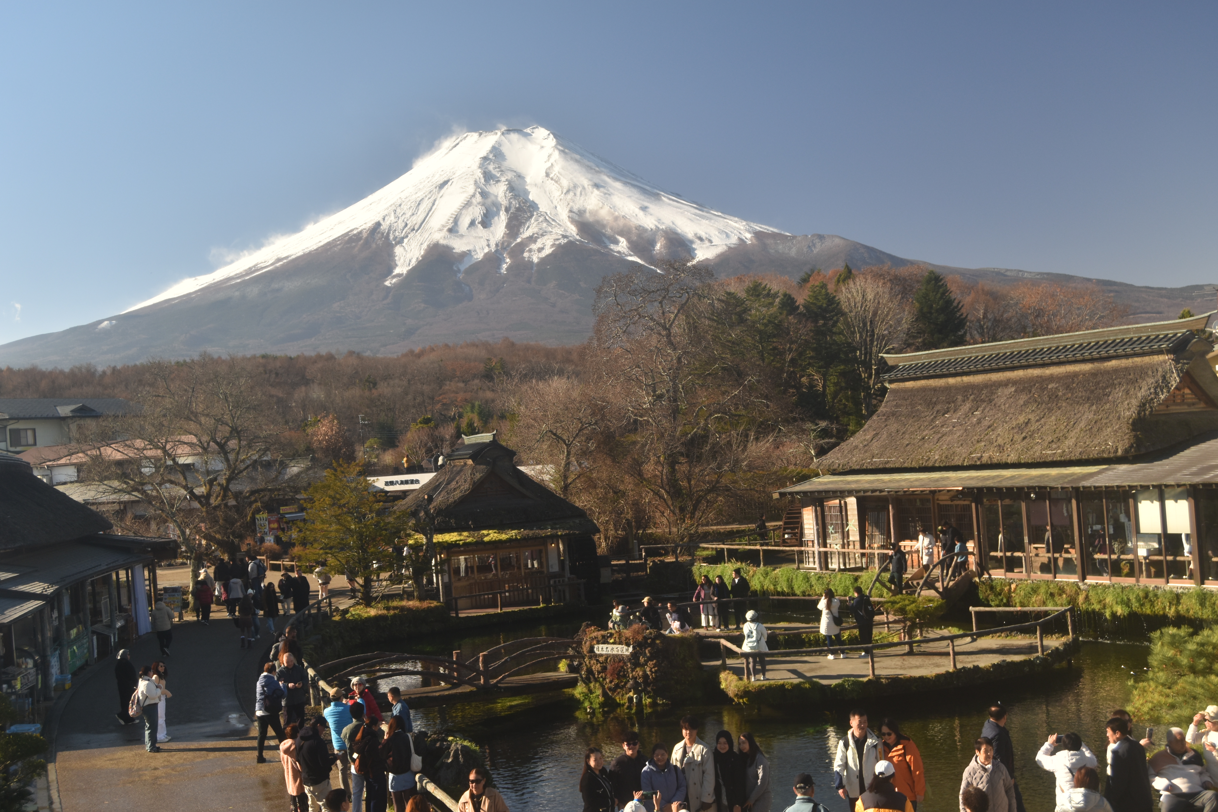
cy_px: 406
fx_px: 1573
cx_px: 609
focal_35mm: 46
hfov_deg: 42.3
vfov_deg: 28.9
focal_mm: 31
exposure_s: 1/160
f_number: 6.3
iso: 200
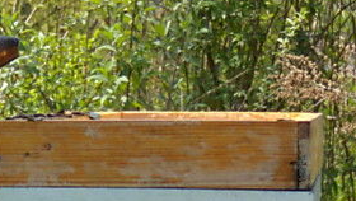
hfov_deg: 19.1
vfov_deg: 10.4
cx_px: 206
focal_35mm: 112
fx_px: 1058
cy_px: 312
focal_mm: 6.4
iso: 80
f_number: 3.6
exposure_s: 1/320
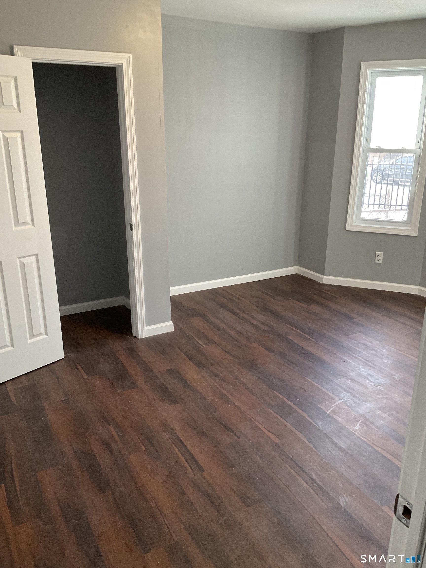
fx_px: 476
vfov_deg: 61.7
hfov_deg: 48.2
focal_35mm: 29
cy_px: 284
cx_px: 213
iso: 80
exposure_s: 1/60
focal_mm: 3
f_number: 1.8
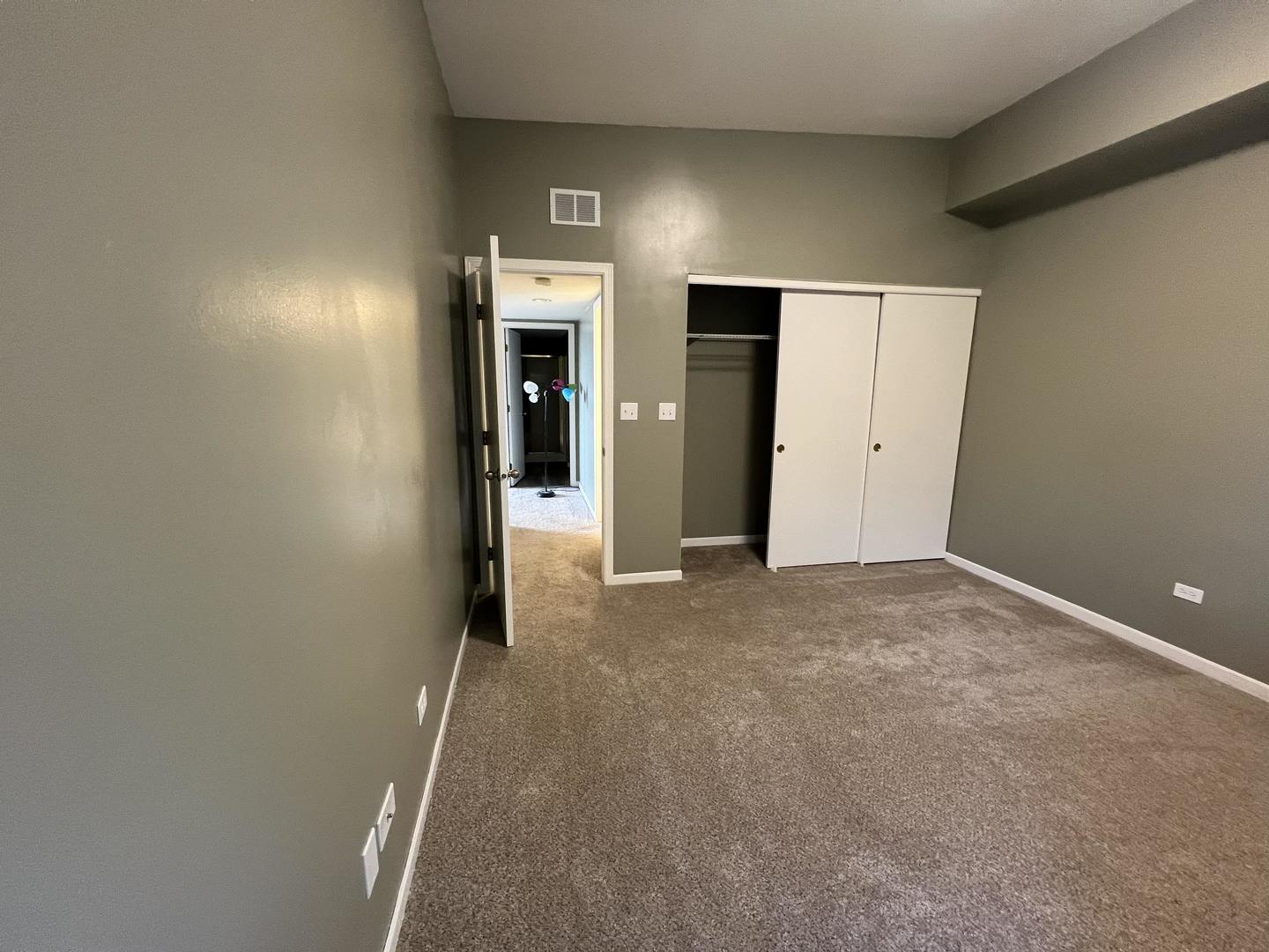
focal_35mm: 13
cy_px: 476
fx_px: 477
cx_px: 634
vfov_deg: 89.9
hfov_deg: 106.2
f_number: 1.8
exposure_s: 1/60
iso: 250
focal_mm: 1.57
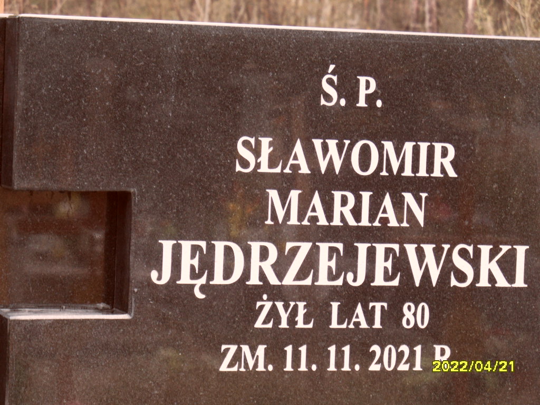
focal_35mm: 150
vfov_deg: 9.9
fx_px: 2340
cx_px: 270
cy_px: 202
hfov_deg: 13.2
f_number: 4.4
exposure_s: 1/60
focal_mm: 24.6
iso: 120
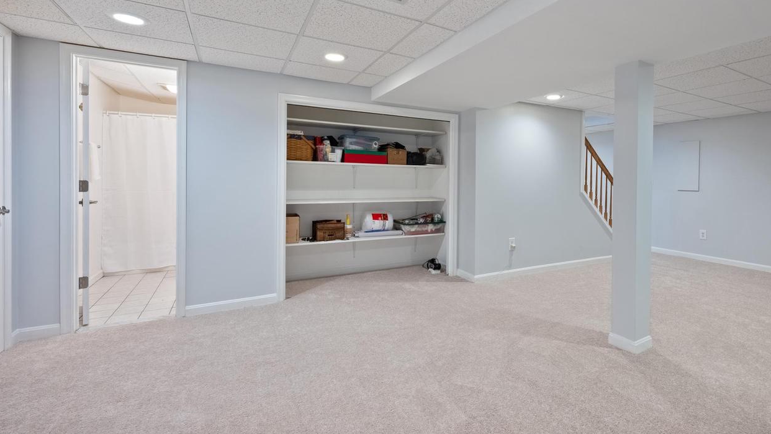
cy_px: 175
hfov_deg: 95.2
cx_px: 444
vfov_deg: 63.4
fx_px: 348
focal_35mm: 17
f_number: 8
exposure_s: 1/200
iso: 500
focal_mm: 14
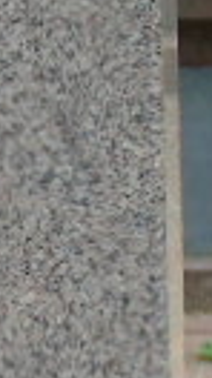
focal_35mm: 572
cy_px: 452
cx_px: -642
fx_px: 5731
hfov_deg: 2.1
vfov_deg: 3.8
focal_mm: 19
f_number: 4.4
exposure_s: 1/100
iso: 80
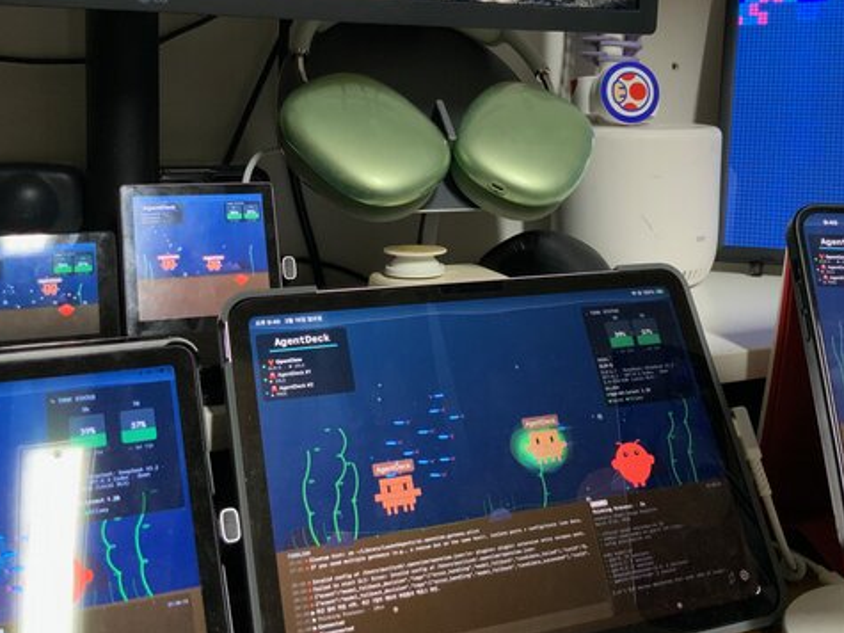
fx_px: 1073
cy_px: 180
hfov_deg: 42.9
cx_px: 469
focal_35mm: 44
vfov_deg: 32.4
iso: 200
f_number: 1.8
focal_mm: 3
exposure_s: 1/60
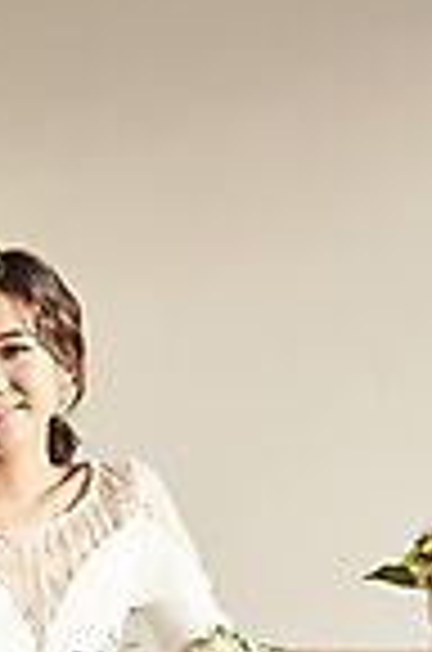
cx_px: -146
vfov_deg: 8.8
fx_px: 4250
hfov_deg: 5.8
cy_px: 553
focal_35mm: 235
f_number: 2.8
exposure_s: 1/50
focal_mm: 85
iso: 400
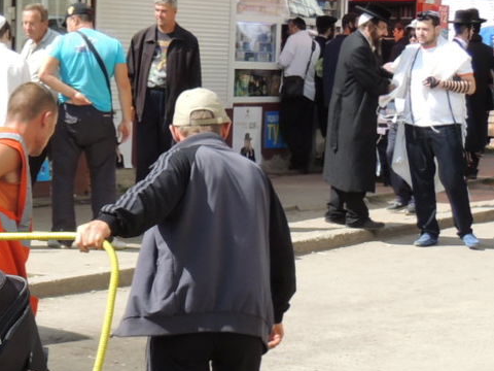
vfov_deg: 10.8
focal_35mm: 137
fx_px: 1955
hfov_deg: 13.8
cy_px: 247
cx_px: -153
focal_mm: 8.3
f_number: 3.5
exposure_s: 1/500
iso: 100
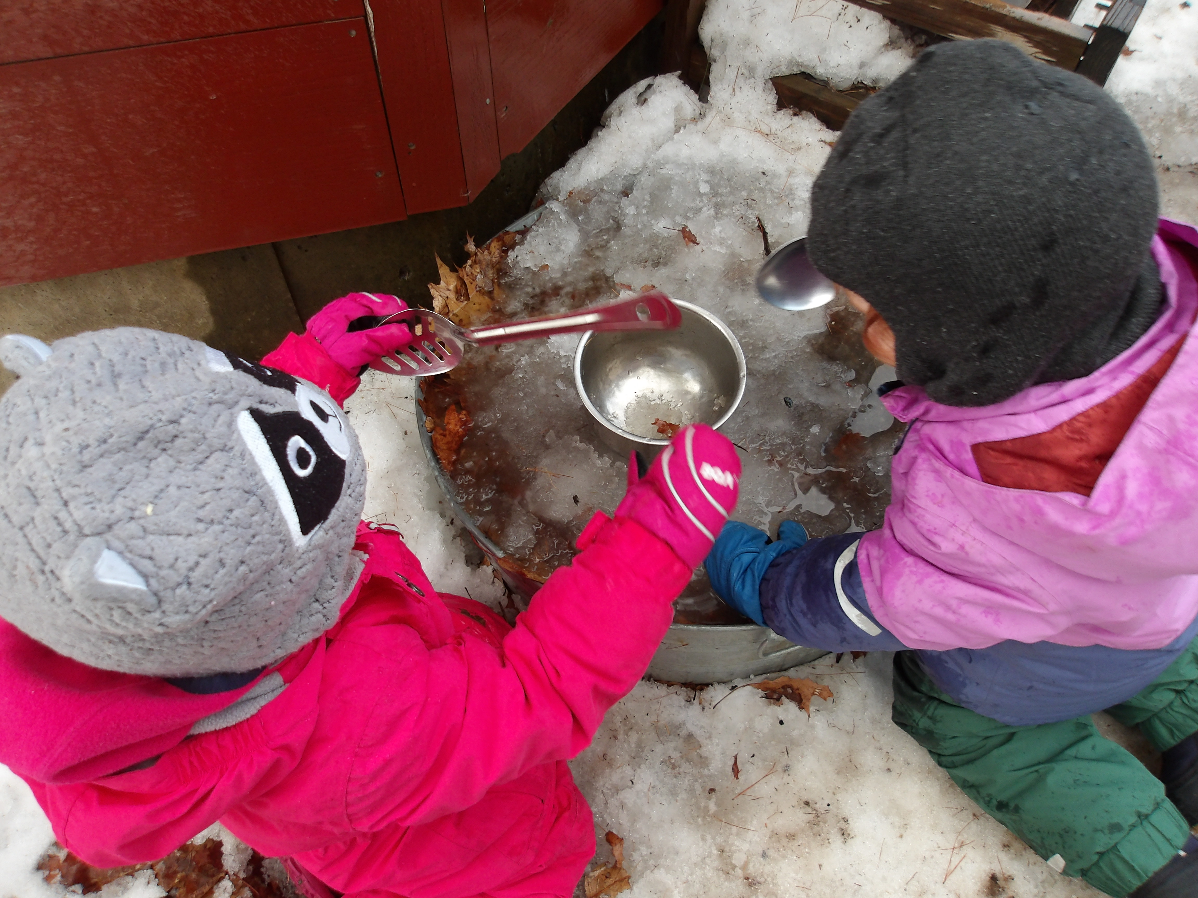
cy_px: 449
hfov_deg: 65.3
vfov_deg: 51.4
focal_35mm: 27
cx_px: 599
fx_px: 934
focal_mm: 4.9
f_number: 3
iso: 182
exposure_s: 1/60
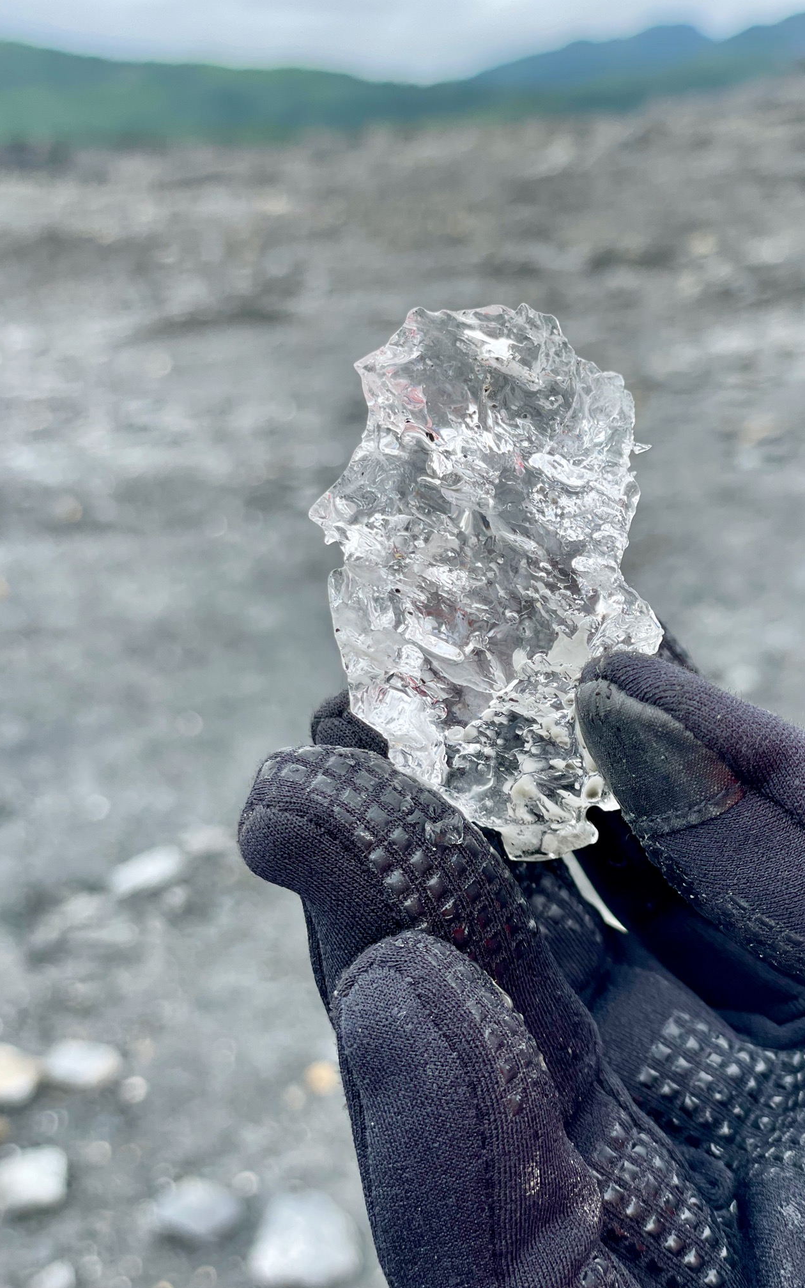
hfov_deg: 23.1
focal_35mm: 56
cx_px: 478
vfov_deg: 36.3
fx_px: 1966
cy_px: 641
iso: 25
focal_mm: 6
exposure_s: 1/318
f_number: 2
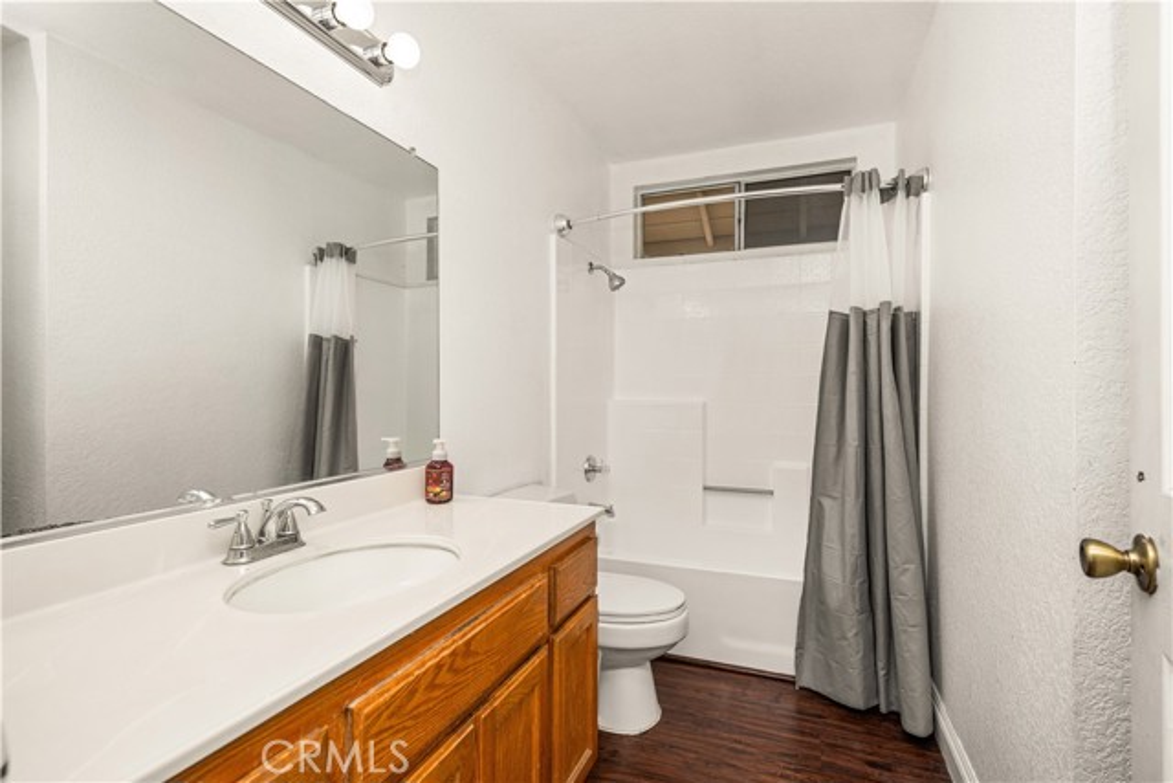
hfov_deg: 98.5
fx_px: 505
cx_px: 586
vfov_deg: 75.5
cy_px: 392
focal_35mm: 16
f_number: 5.6
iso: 125
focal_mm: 15.5
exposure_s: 1/200
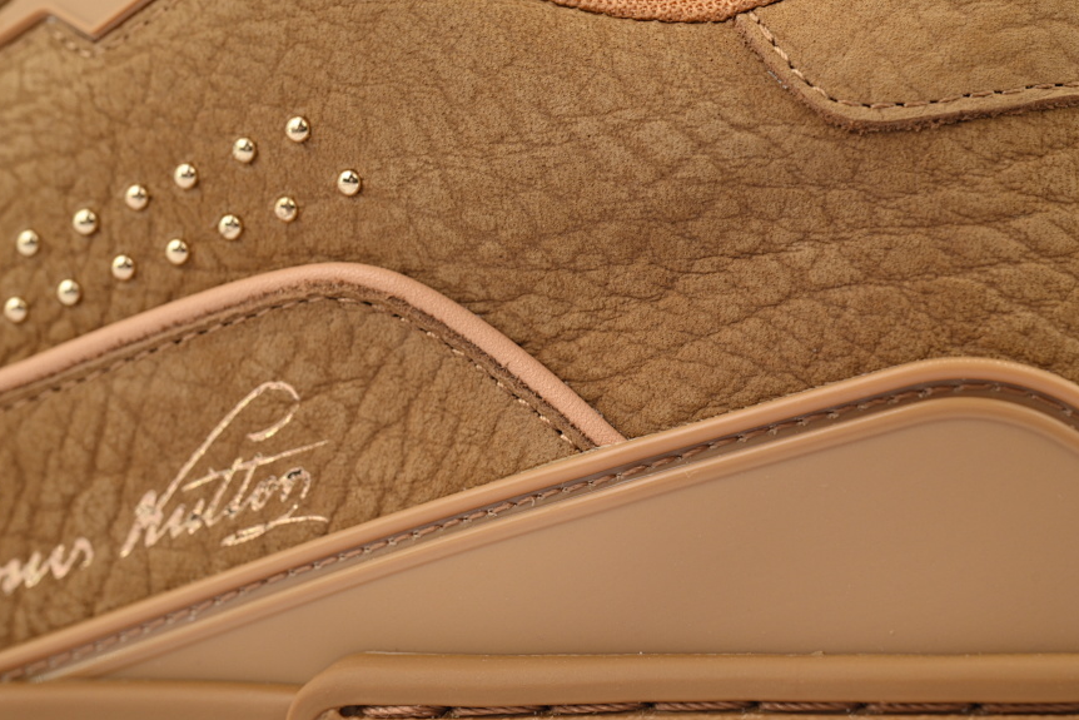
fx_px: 3117
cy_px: 361
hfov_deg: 19.6
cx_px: 621
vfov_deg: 13.2
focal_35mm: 104
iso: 400
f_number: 10
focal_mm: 83
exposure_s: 1/100
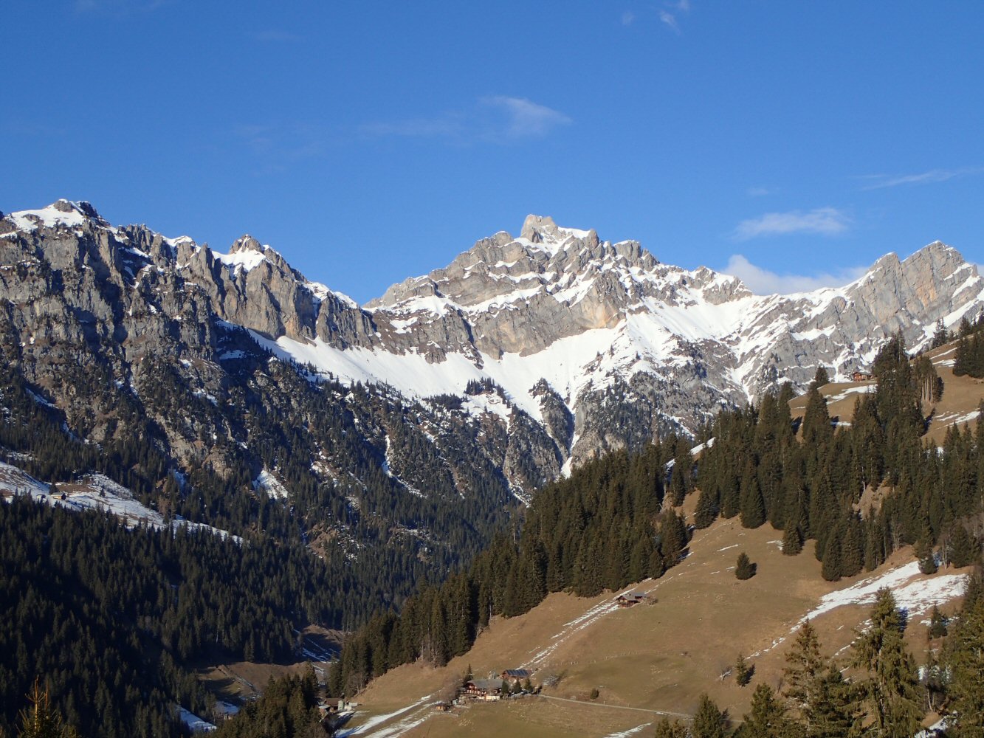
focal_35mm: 57
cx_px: 492
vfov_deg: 25.7
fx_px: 1620
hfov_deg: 33.8
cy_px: 369
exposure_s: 1/800
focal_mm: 10.29
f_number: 5
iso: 100
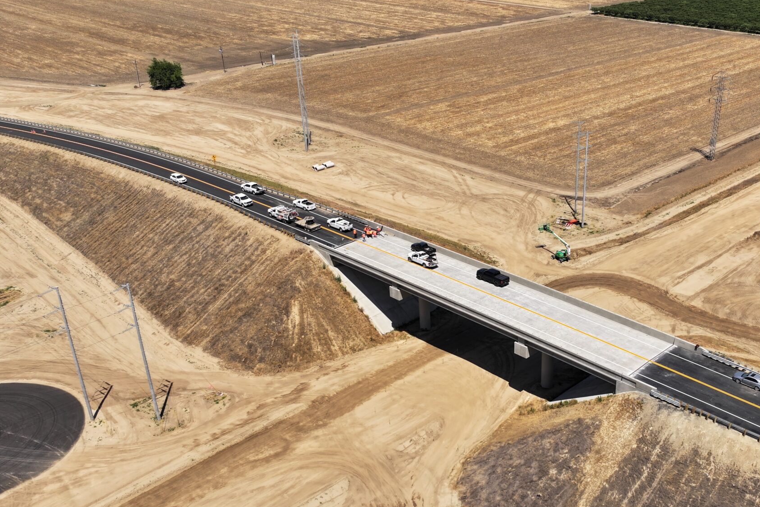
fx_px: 802
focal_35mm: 38
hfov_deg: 49.8
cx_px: 505
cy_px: 314
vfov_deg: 34.9
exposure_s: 1/2500
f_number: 2.8
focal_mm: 12.29
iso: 100
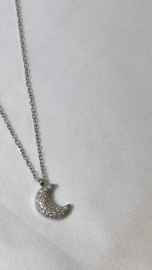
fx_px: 451
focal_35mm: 63
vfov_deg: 33.3
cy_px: 145
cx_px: 42
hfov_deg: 19.0
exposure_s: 1/322
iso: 32
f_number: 1.6
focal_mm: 5.96
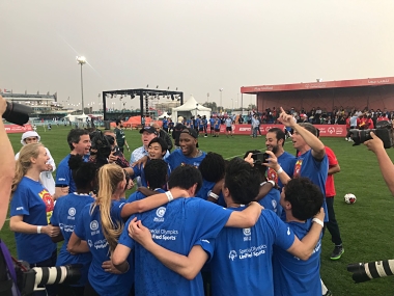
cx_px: 197
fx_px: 319
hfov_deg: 63.4
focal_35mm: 28
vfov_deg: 49.7
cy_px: 148
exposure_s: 1/394
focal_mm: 3.99
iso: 20
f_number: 1.8
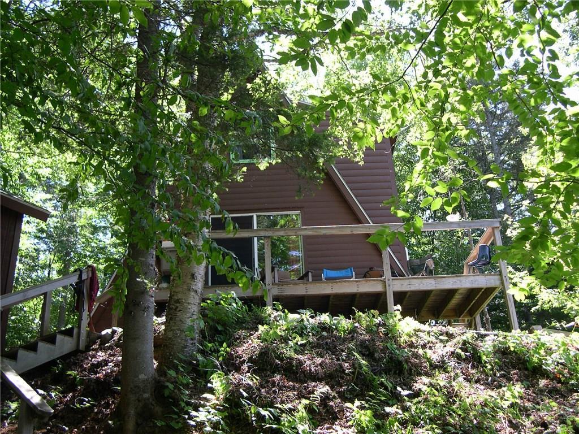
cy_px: 217
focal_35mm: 38
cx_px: 290
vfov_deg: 37.7
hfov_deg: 49.0
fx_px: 636
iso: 100
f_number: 2.8
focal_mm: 8
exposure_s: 1/89.7
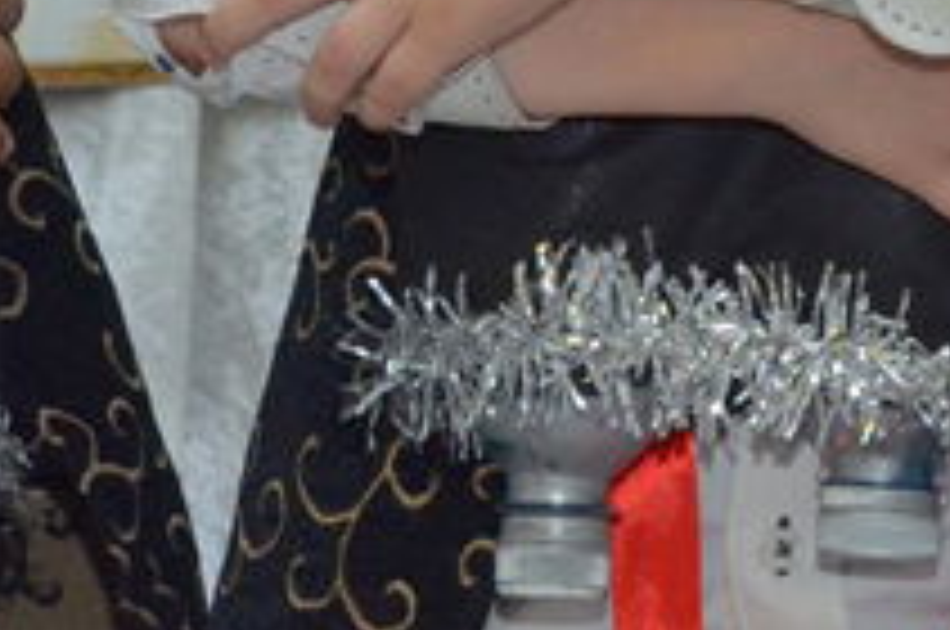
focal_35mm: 296
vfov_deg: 4.6
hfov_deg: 7.0
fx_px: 7799
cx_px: 747
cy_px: -428
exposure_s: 1/125
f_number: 6.3
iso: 1250
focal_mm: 52
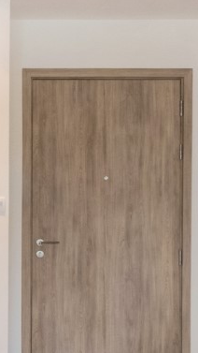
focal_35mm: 91
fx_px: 850
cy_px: 231
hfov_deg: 12.5
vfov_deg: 23.3
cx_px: -122
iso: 400
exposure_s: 1/8
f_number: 22
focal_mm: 11
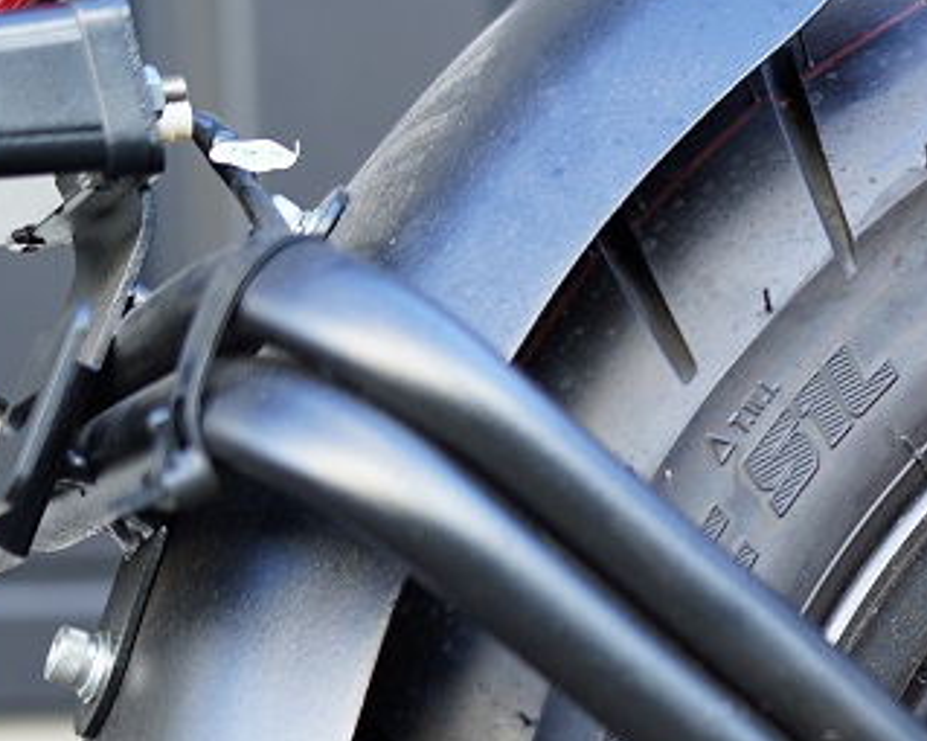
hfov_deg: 11.5
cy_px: 1055
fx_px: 4390
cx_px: 1424
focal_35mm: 160
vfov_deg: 9.4
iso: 125
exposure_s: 1/50
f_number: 2.8
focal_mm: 45.3
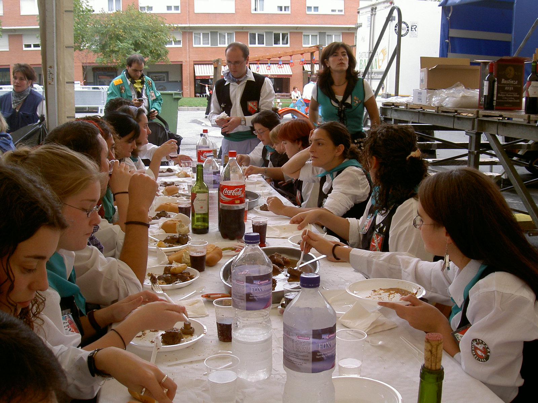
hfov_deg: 47.9
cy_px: 202
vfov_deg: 36.8
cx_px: 269
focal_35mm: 39
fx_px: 606
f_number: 4.7
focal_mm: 8
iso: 100
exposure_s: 1/96.2
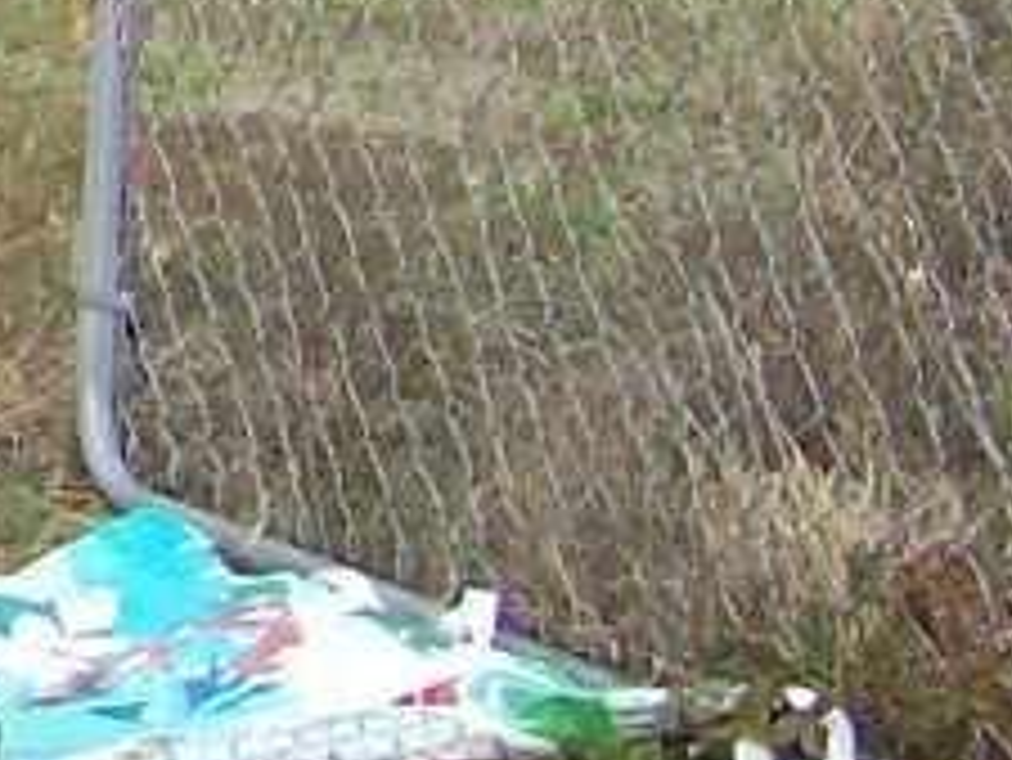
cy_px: -1147
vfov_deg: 5.6
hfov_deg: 6.7
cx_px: -2406
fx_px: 7488
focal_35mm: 256
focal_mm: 6
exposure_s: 1/356
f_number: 2.7
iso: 80
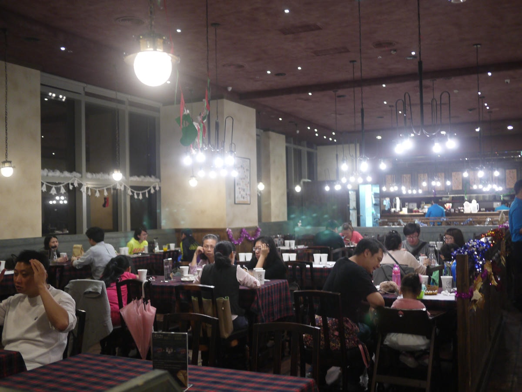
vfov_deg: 36.0
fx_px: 603
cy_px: 196
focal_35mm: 40
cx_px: 261
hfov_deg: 46.8
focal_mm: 20
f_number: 1.7
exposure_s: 1/60
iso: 500
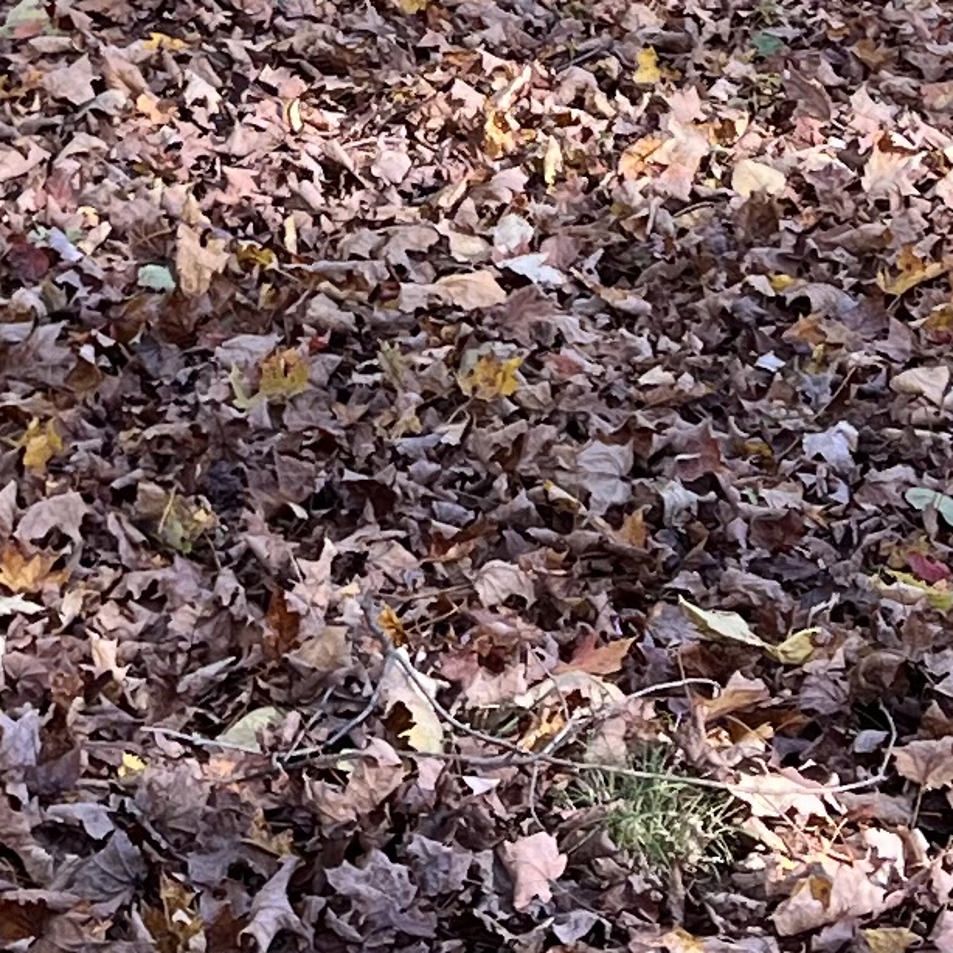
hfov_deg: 11.5
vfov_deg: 11.3
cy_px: -303
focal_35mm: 151
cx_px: 163
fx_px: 4703
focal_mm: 5.7
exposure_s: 1/151
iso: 32
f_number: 1.5
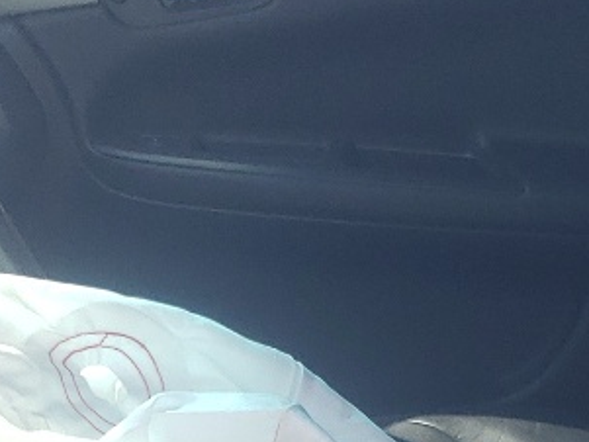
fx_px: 2349
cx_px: 295
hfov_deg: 14.3
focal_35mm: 138
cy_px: 821
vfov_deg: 10.1
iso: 50
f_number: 1.5
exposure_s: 1/667
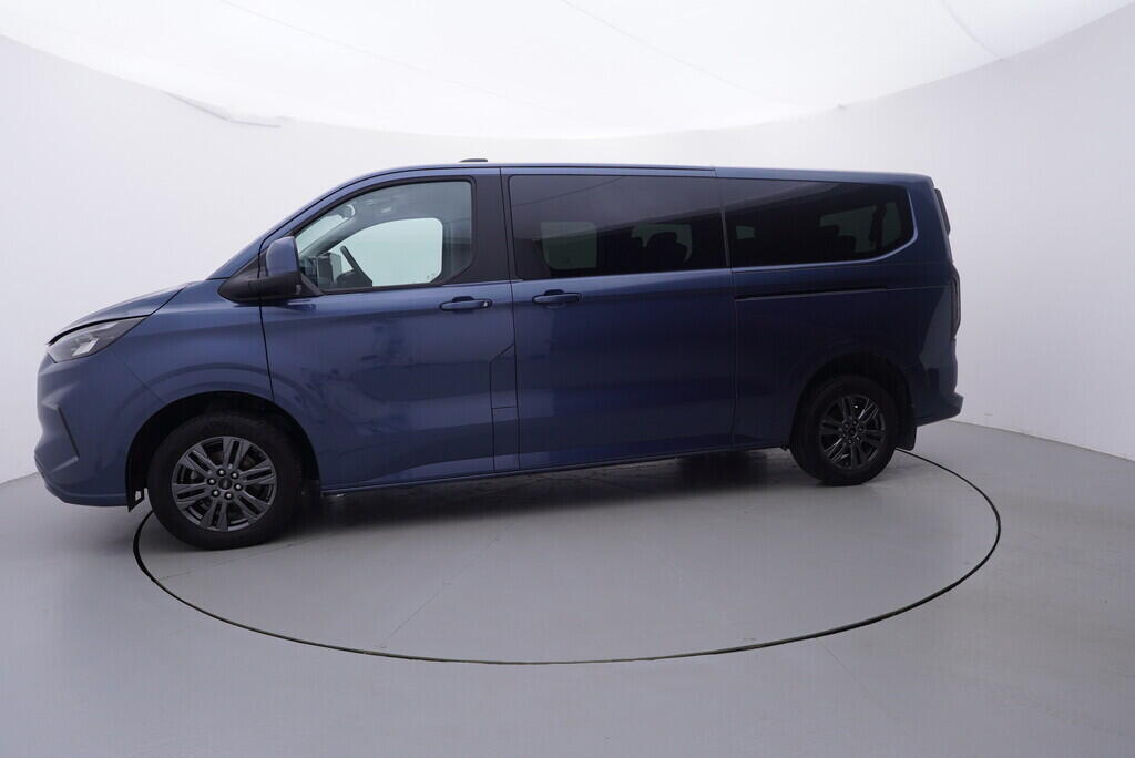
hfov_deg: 77.3
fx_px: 710
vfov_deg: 56.2
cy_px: 379
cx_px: 568
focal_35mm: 22
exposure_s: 1/80
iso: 200
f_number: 5
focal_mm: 15
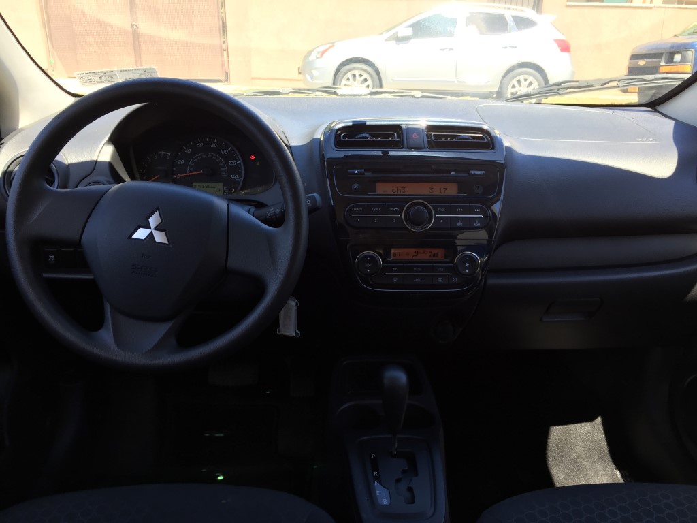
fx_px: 584
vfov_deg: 48.2
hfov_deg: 61.7
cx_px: 348
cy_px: 262
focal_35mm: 29
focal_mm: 4.15
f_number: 2.2
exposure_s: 1/120
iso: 32
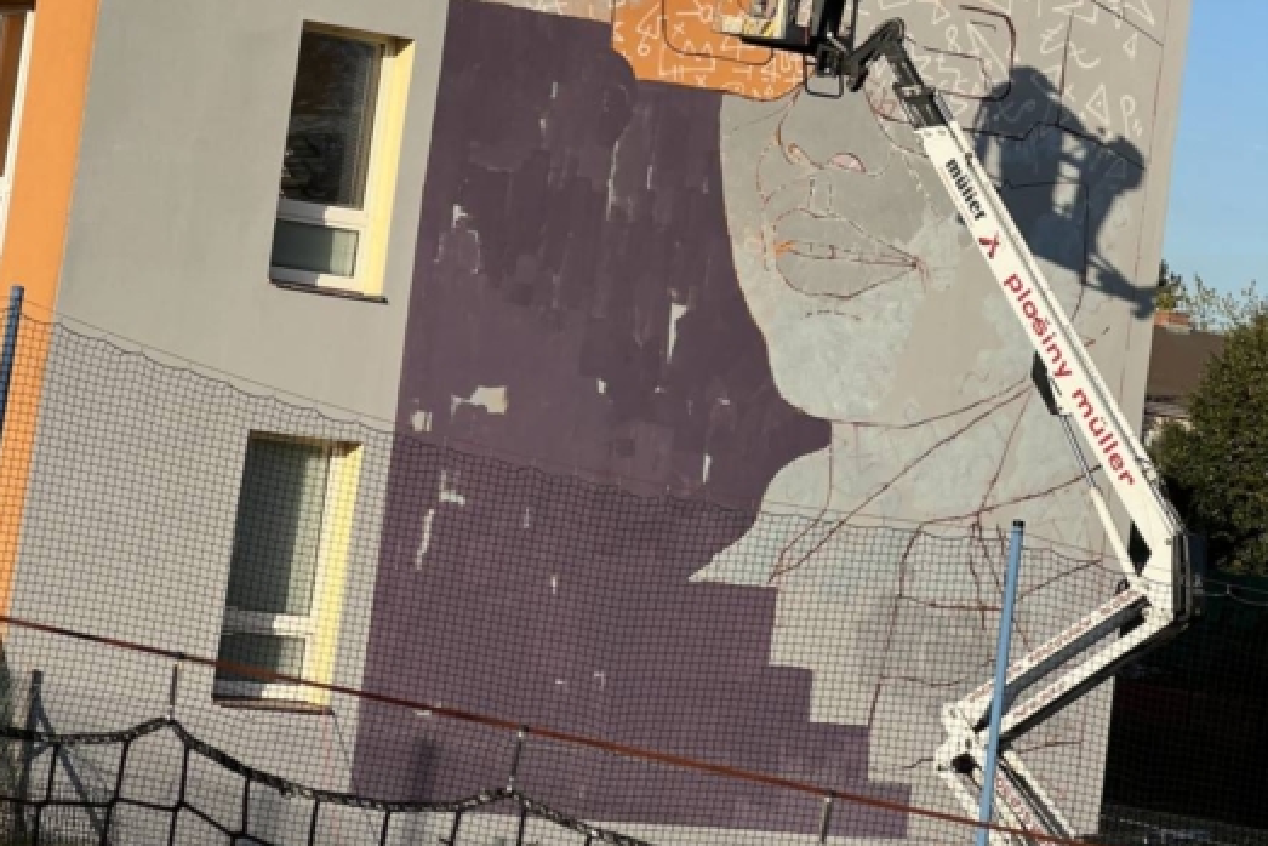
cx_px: 636
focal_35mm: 108
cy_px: 118
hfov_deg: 18.9
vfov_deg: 12.6
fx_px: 3805
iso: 32
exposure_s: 1/840
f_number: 2.8
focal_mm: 9
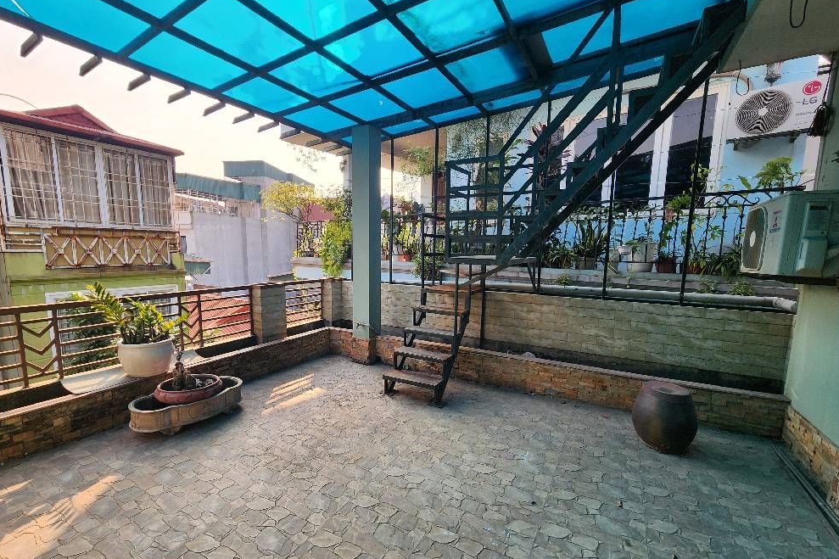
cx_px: 409
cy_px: 305
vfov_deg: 81.0
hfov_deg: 104.2
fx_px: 326
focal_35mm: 14
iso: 50
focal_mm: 2.2
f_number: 2.2
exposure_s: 1/435
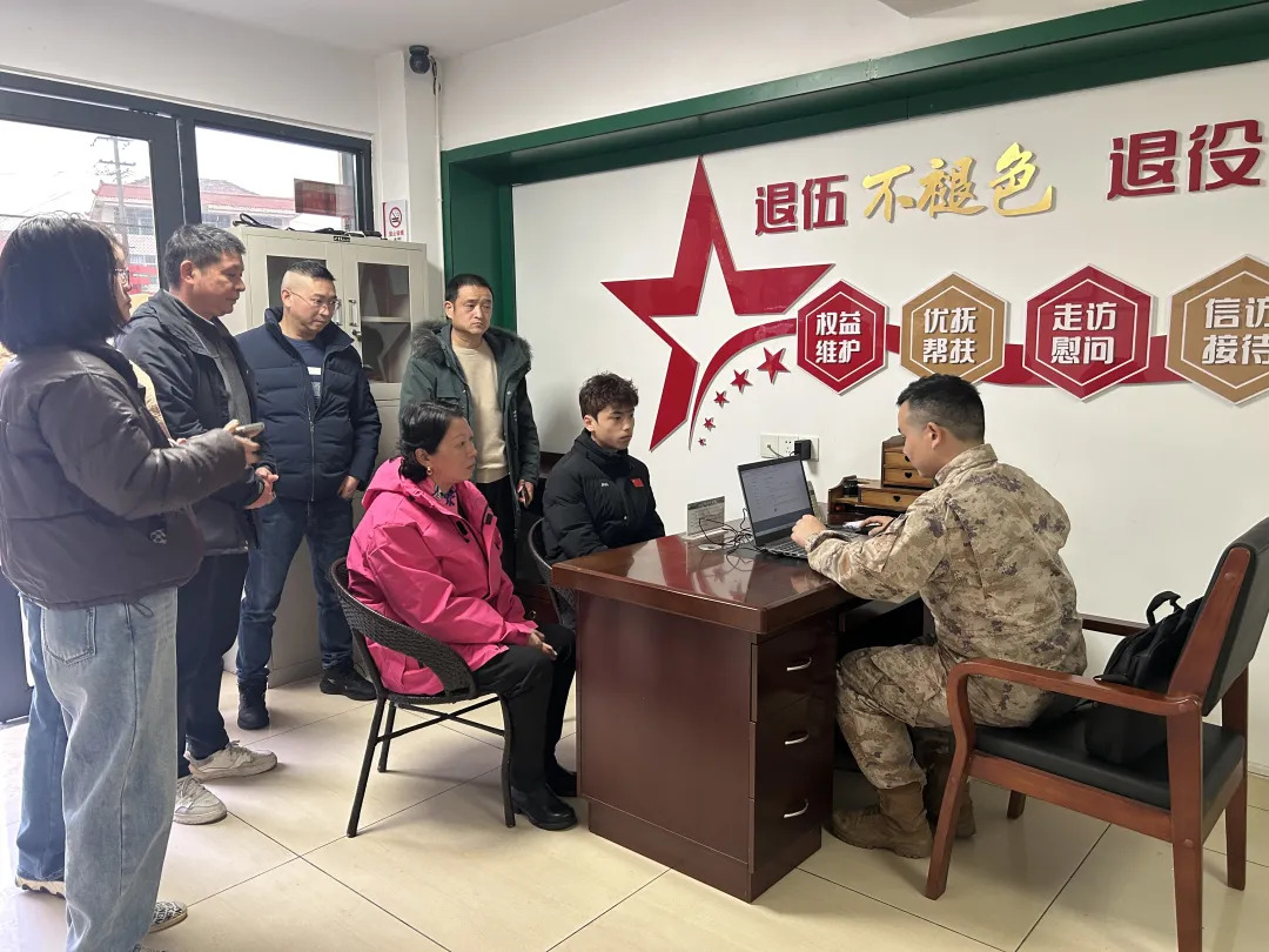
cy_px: 476
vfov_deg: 53.1
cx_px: 634
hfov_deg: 67.3
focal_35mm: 26
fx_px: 953
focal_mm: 5.7
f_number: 1.5
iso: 200
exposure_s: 1/60
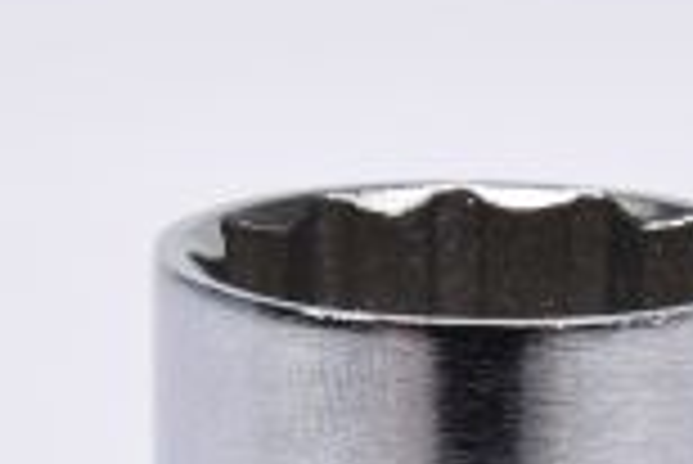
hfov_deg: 7.7
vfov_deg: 5.1
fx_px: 5125
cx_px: 475
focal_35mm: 266
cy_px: 685
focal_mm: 50
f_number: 18
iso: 250
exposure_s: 1/125
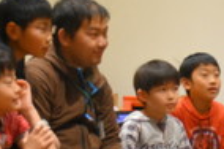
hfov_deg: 12.7
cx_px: 241
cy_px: 117
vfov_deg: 8.6
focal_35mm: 159
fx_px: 987
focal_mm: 30
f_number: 4
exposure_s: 1/60
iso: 2000
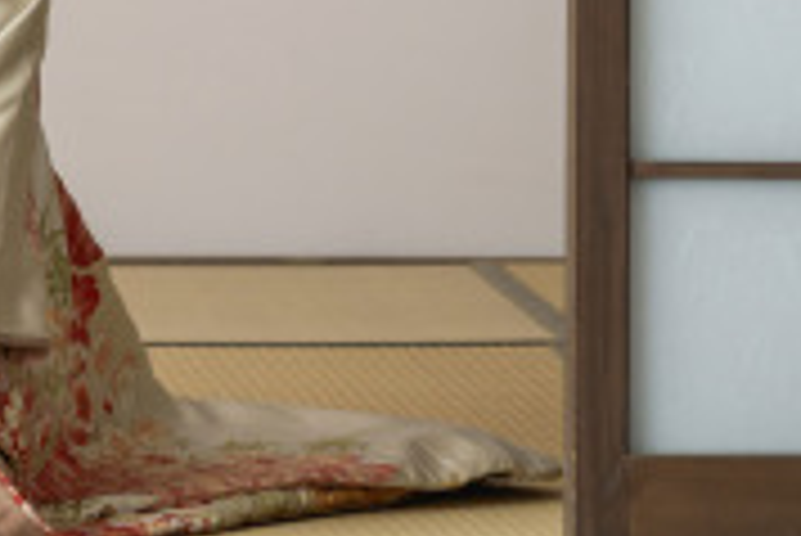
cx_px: -711
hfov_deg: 4.8
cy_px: -444
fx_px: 9397
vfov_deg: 3.2
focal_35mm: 422
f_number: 4.5
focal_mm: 94
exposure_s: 1/80
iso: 400
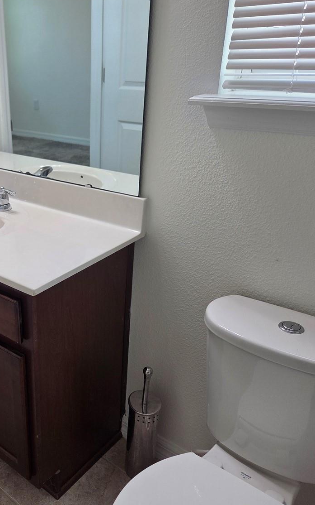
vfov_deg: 55.3
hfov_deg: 33.6
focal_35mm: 35
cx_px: 11
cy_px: 244
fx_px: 481
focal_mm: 5.4
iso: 80
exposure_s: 1/120
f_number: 1.8
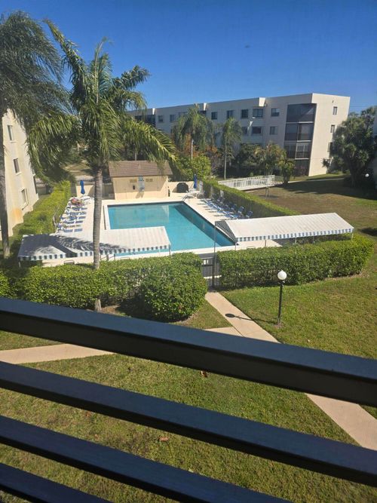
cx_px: 188
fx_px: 334
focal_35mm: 23
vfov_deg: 73.9
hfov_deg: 58.9
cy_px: 252
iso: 12
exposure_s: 1/628
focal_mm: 6.3
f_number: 1.7
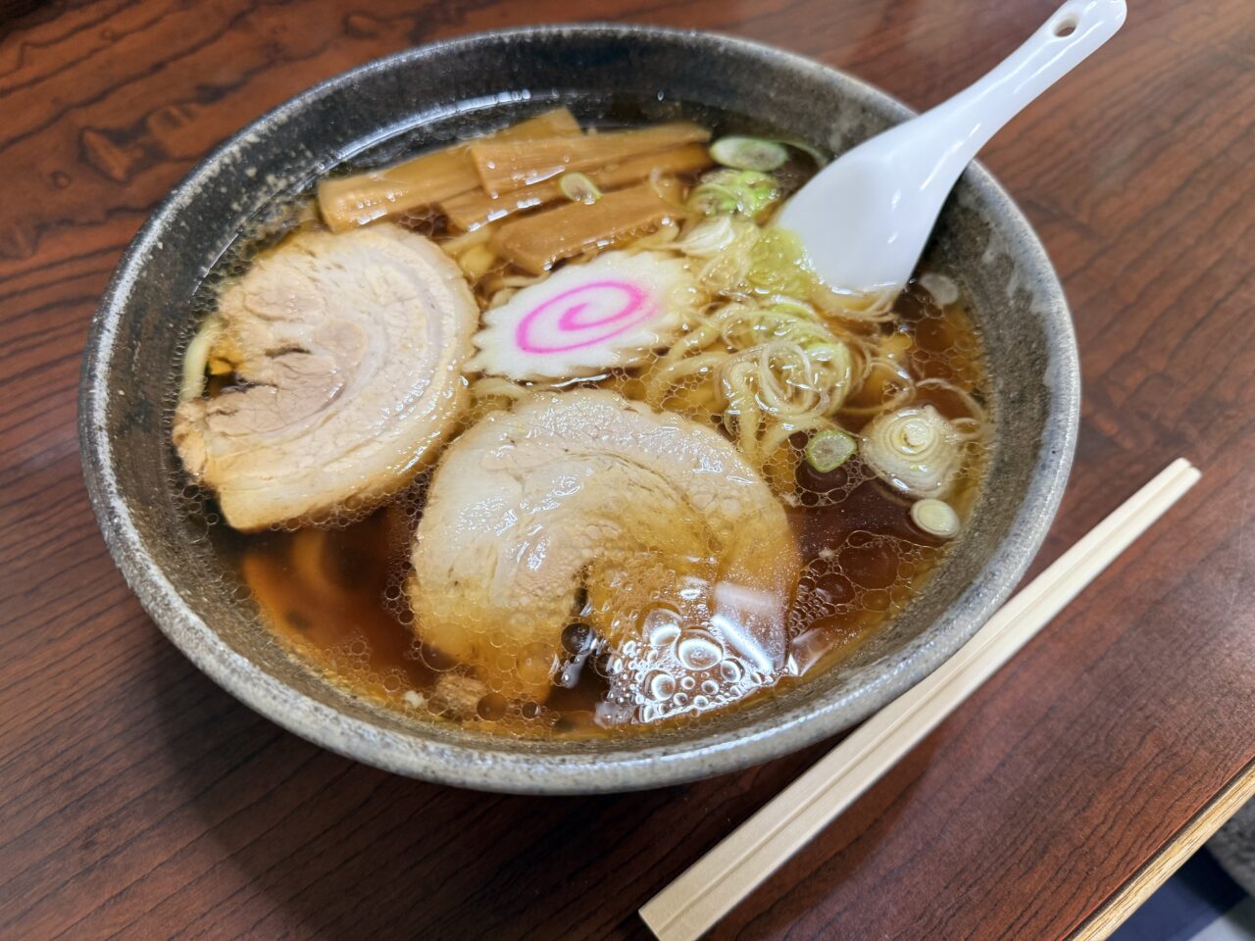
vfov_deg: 56.8
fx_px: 870
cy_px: 470
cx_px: 628
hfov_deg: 71.6
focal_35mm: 24
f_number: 1.78
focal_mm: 6.76
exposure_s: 1/115
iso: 200
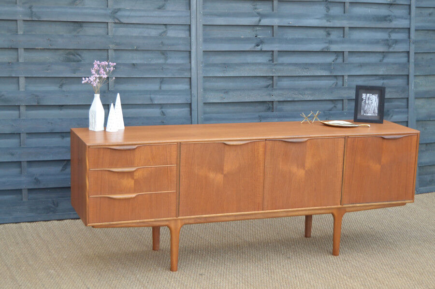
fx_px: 724
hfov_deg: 33.4
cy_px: 144
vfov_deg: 22.6
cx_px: 218
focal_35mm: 60
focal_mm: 40
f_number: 5
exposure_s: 1/80
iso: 400
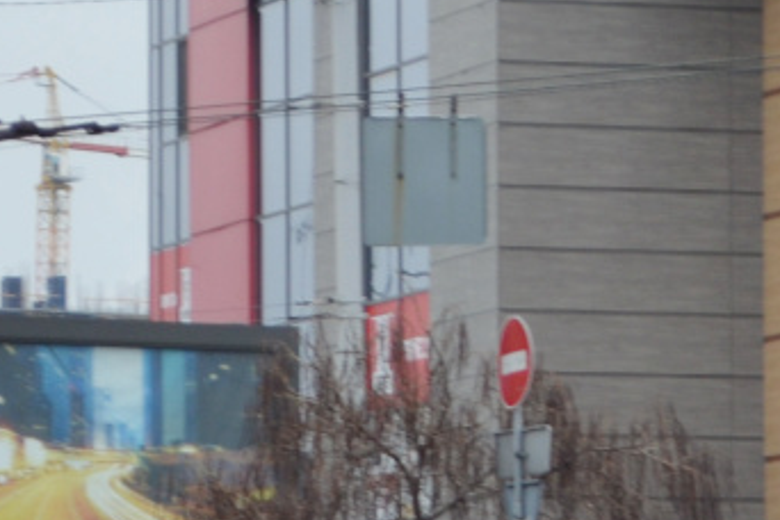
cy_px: 583
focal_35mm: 289
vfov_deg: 4.7
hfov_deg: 7.1
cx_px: 787
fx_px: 6256
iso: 220
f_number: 5.6
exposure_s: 1/125
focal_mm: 55
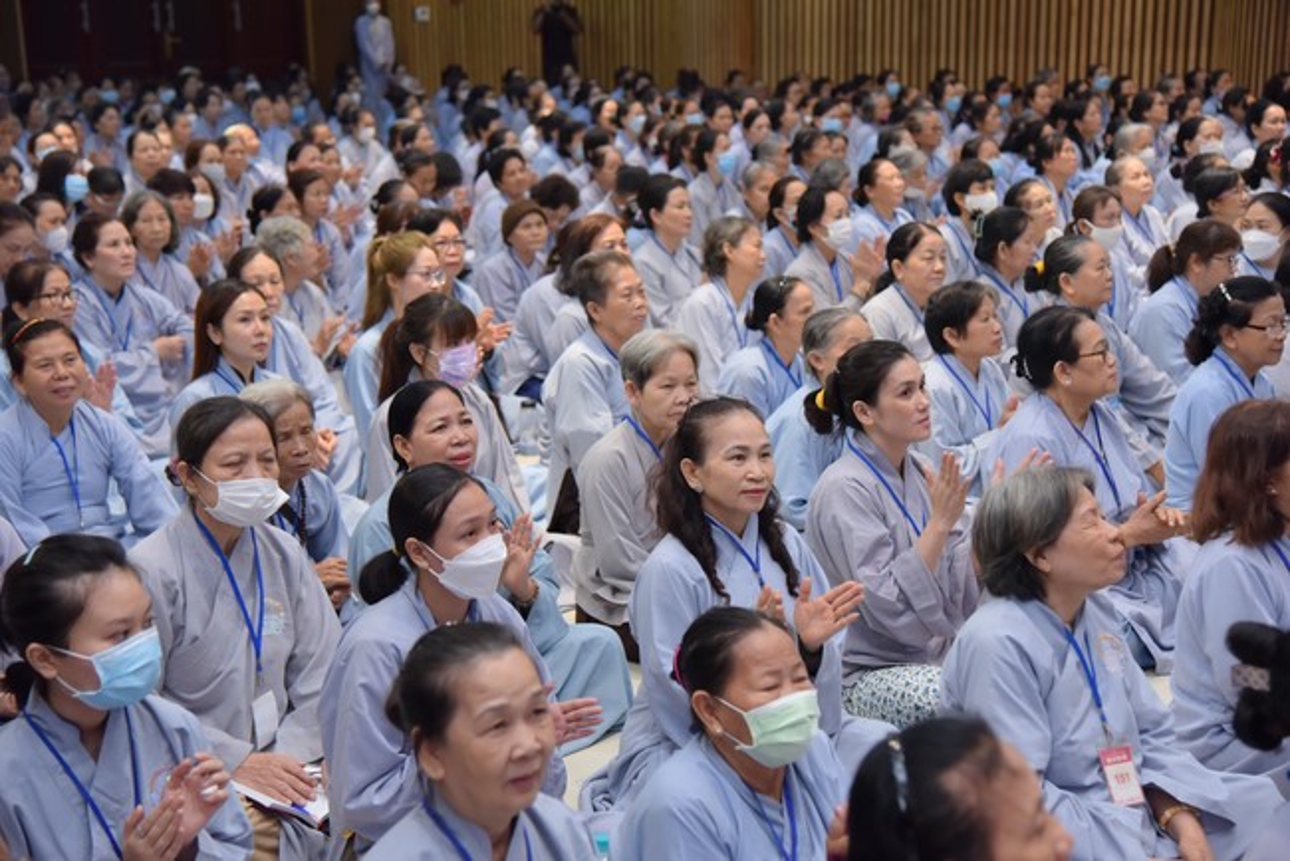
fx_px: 2330
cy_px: 430
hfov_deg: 30.9
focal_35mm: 65
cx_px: 645
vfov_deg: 20.9
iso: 1250
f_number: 4.5
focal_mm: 65
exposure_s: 1/160
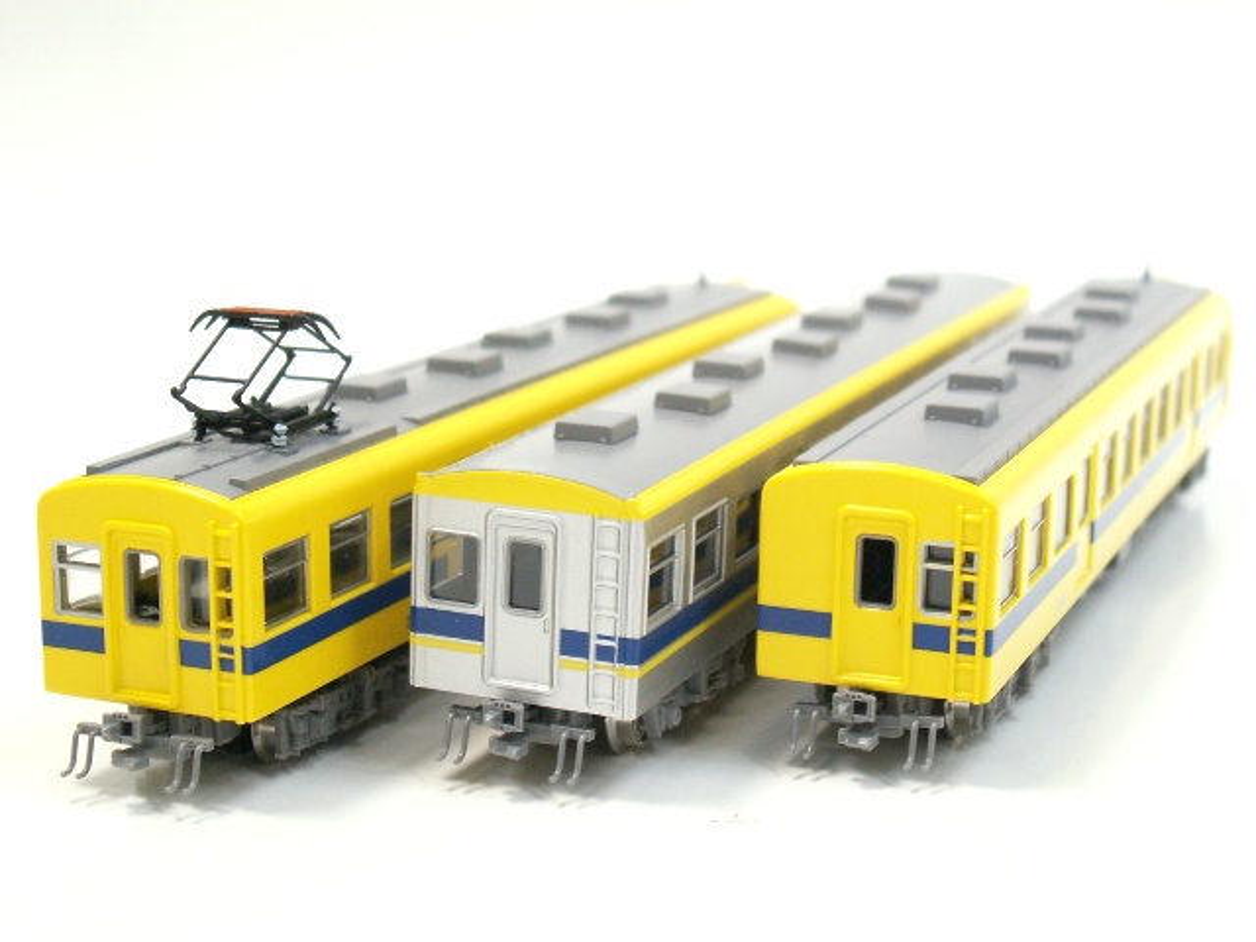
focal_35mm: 58
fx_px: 2104
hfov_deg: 33.2
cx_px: 628
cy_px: 471
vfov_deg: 25.2
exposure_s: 1/20
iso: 100
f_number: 3.2
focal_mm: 9.69
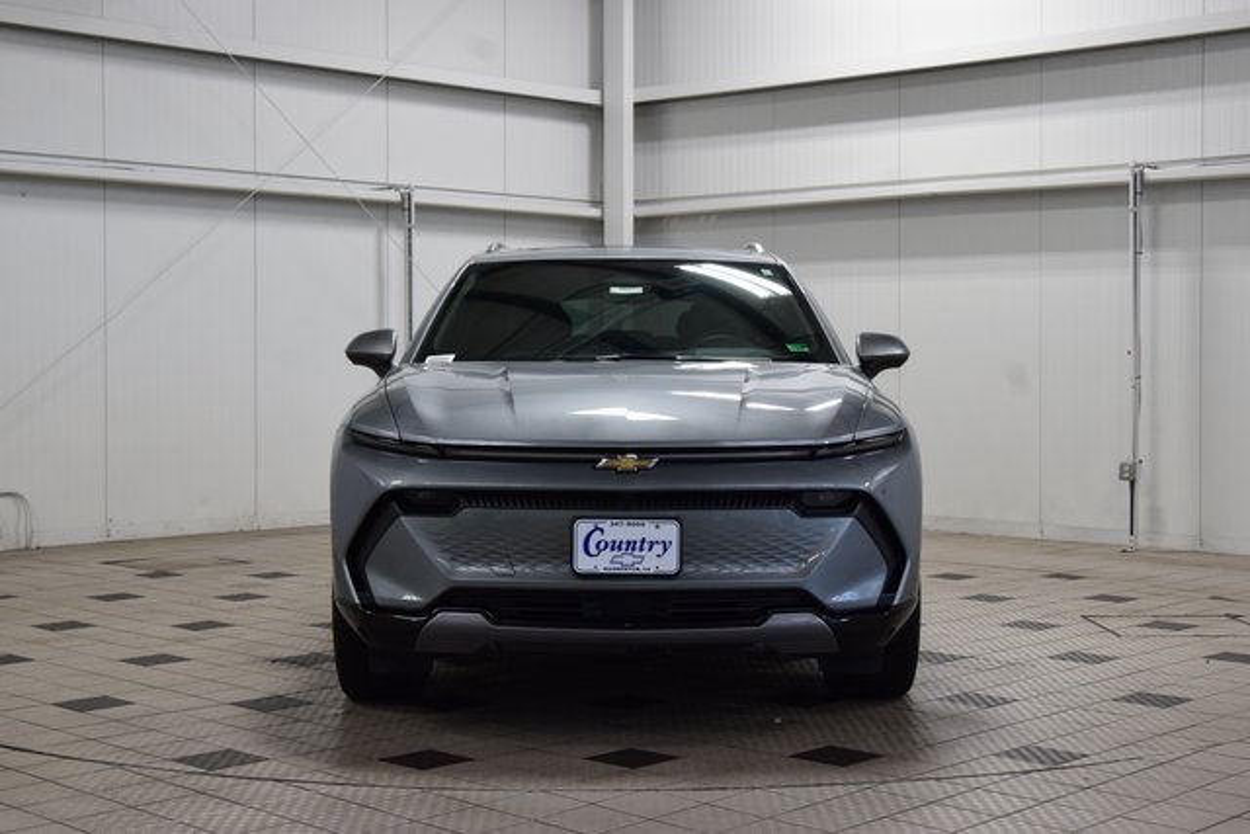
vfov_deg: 25.1
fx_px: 1875
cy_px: 417
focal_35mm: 54
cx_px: 625
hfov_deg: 36.9
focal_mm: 36
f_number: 8
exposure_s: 1/60
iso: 1400
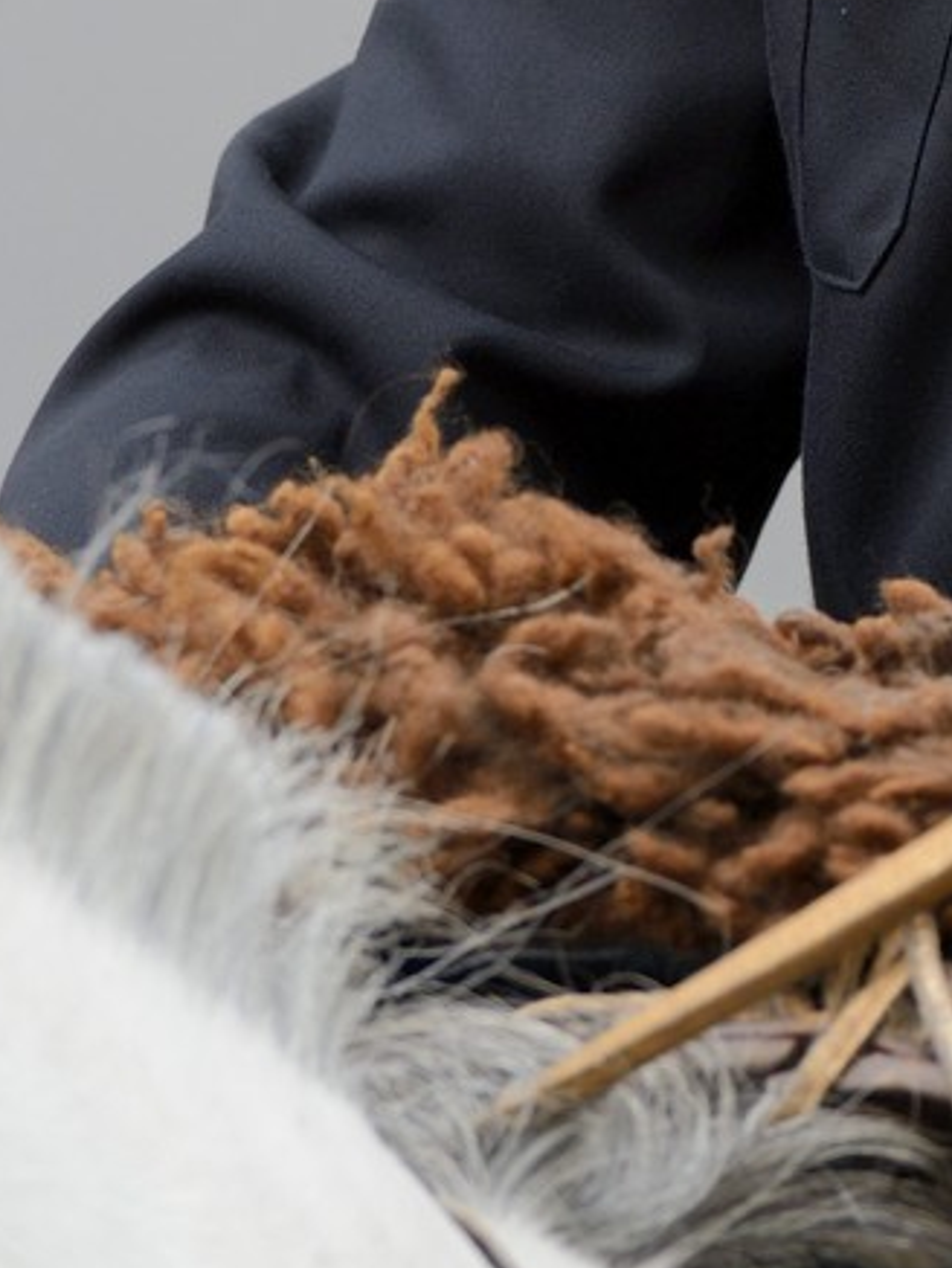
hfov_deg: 2.1
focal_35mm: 704
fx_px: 25802
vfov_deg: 2.8
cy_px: -557
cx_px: 1527
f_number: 6.3
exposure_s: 1/200
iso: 400
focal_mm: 200
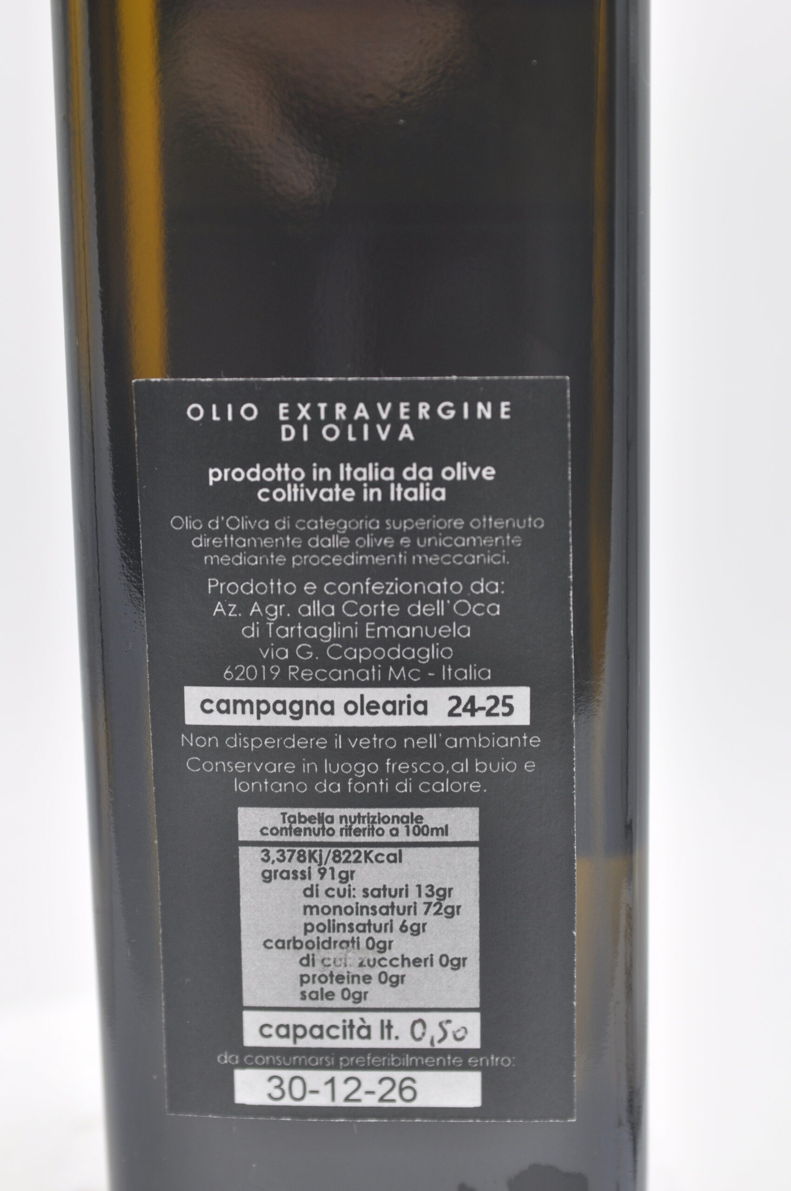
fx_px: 1735
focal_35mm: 52
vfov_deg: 37.9
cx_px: 396
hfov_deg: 25.7
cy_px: 596
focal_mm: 35
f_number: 5.6
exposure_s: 1/125
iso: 200
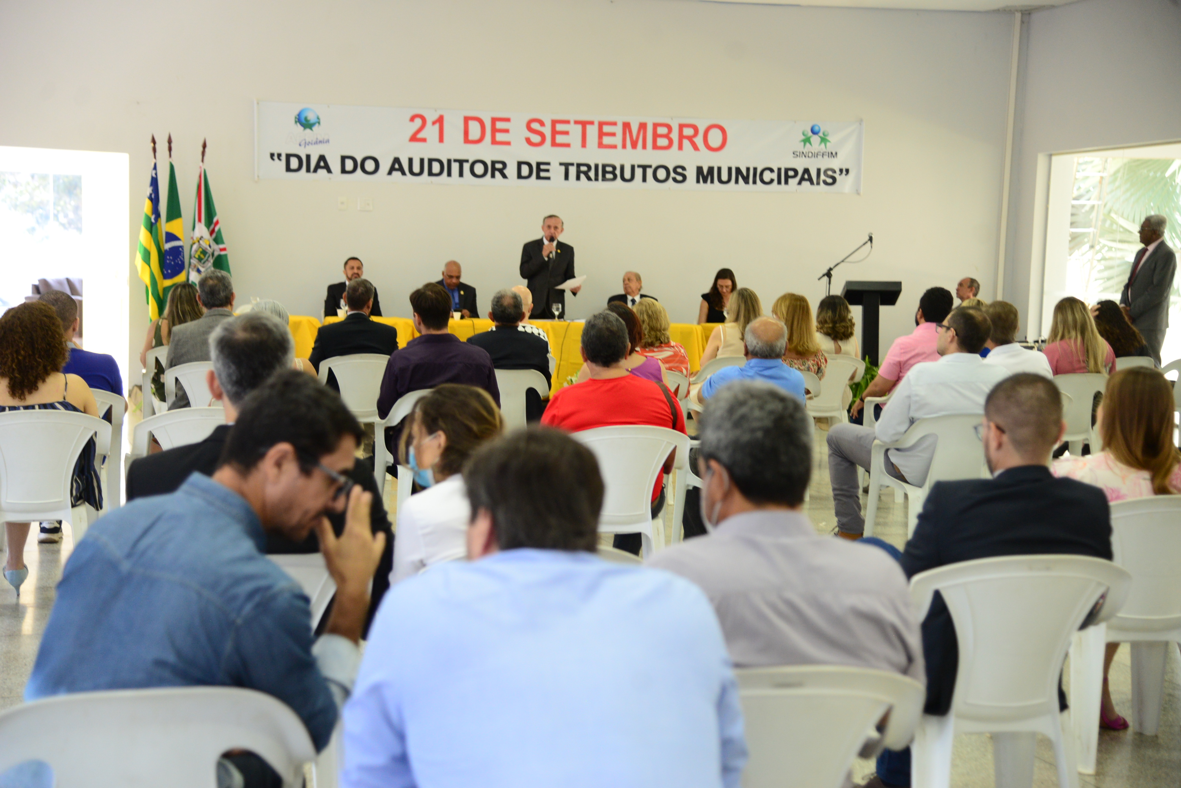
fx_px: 2035
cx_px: 590
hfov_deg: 32.4
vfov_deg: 21.9
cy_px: 394
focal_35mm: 62
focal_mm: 62
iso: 1600
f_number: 4
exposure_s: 1/125
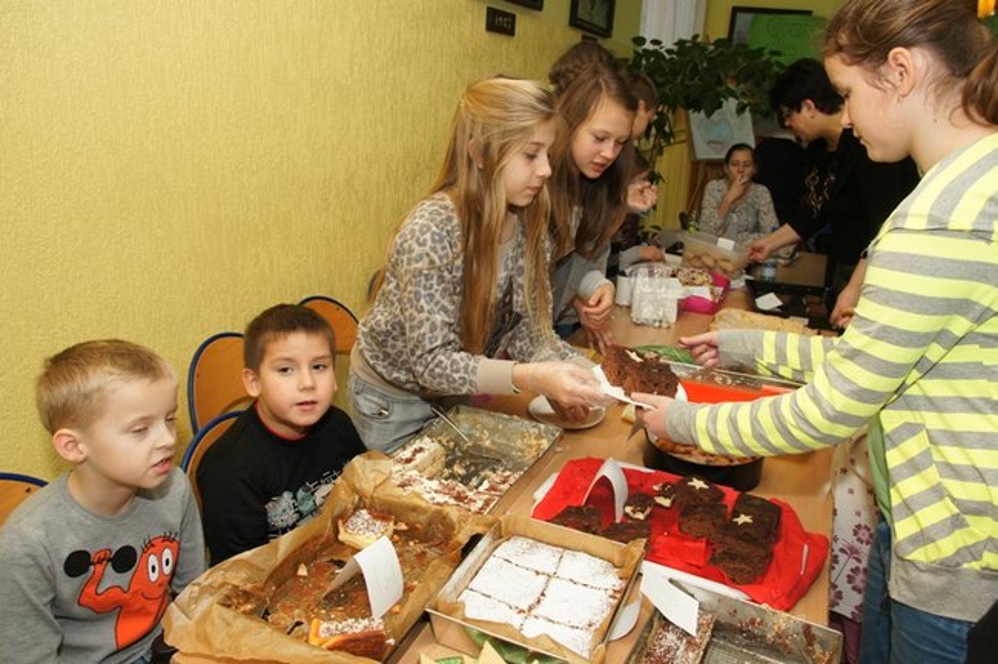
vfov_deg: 50.3
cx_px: 499
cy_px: 332
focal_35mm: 26
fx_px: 706
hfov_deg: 70.5
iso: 400
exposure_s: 1/60
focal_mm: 17
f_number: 5.6
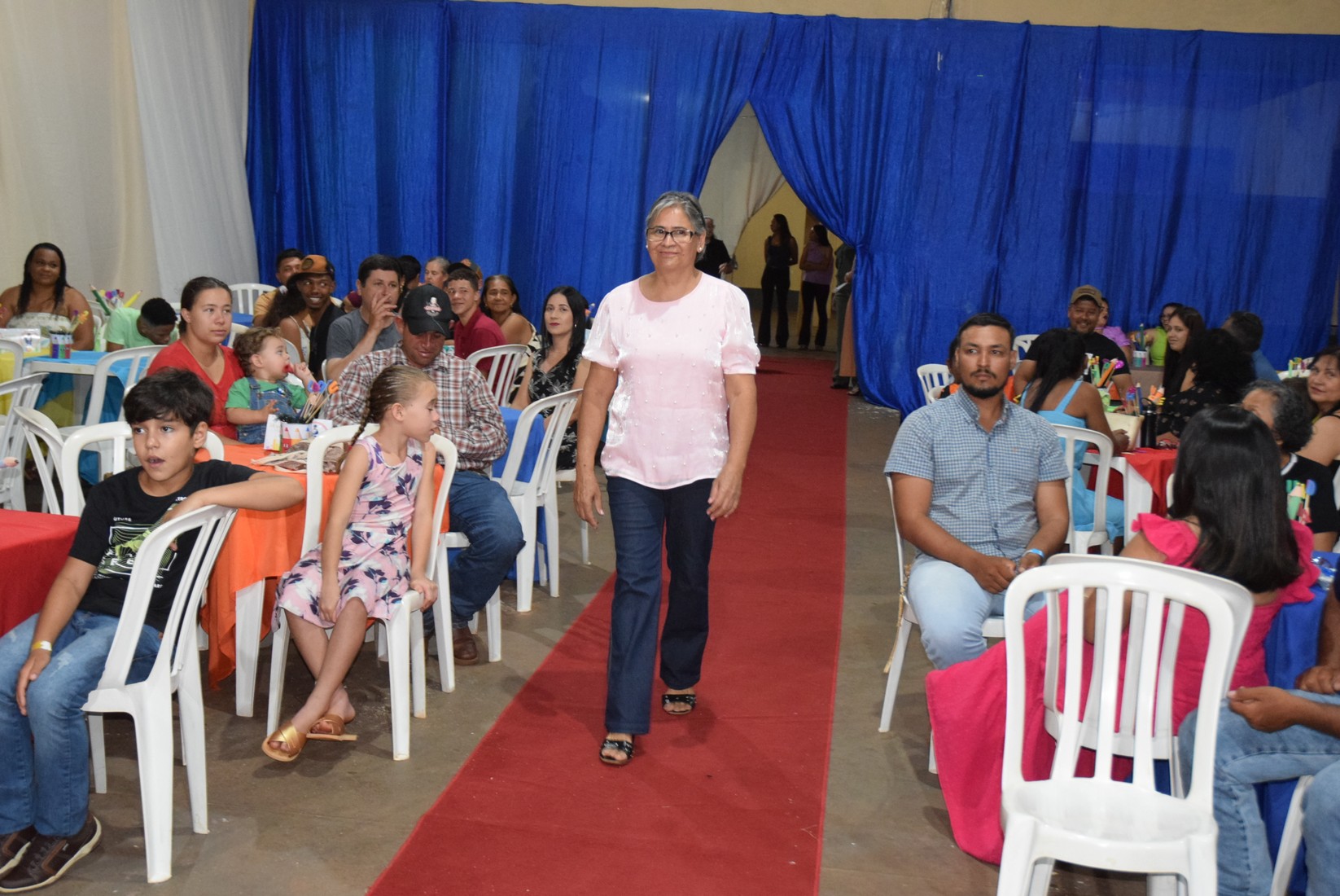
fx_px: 1620
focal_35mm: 44
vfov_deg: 30.9
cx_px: 670
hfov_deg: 44.9
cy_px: 448
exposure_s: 1/60
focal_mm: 29
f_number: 3.8
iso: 3200
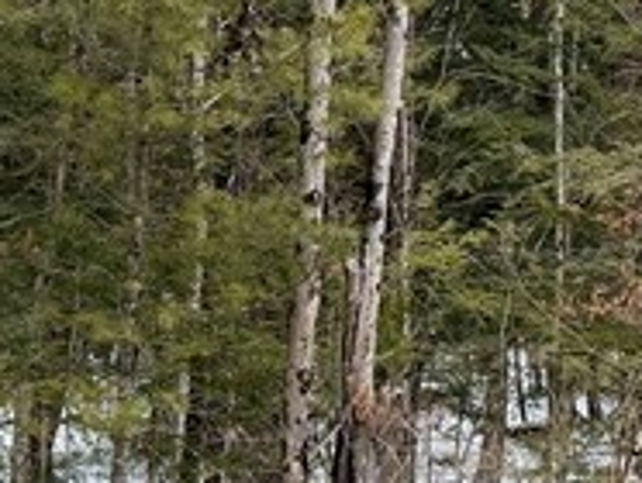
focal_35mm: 132
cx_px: 821
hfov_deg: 14.3
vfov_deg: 11.2
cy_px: 55
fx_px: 2451
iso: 200
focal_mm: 6.76
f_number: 1.78
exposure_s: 1/144
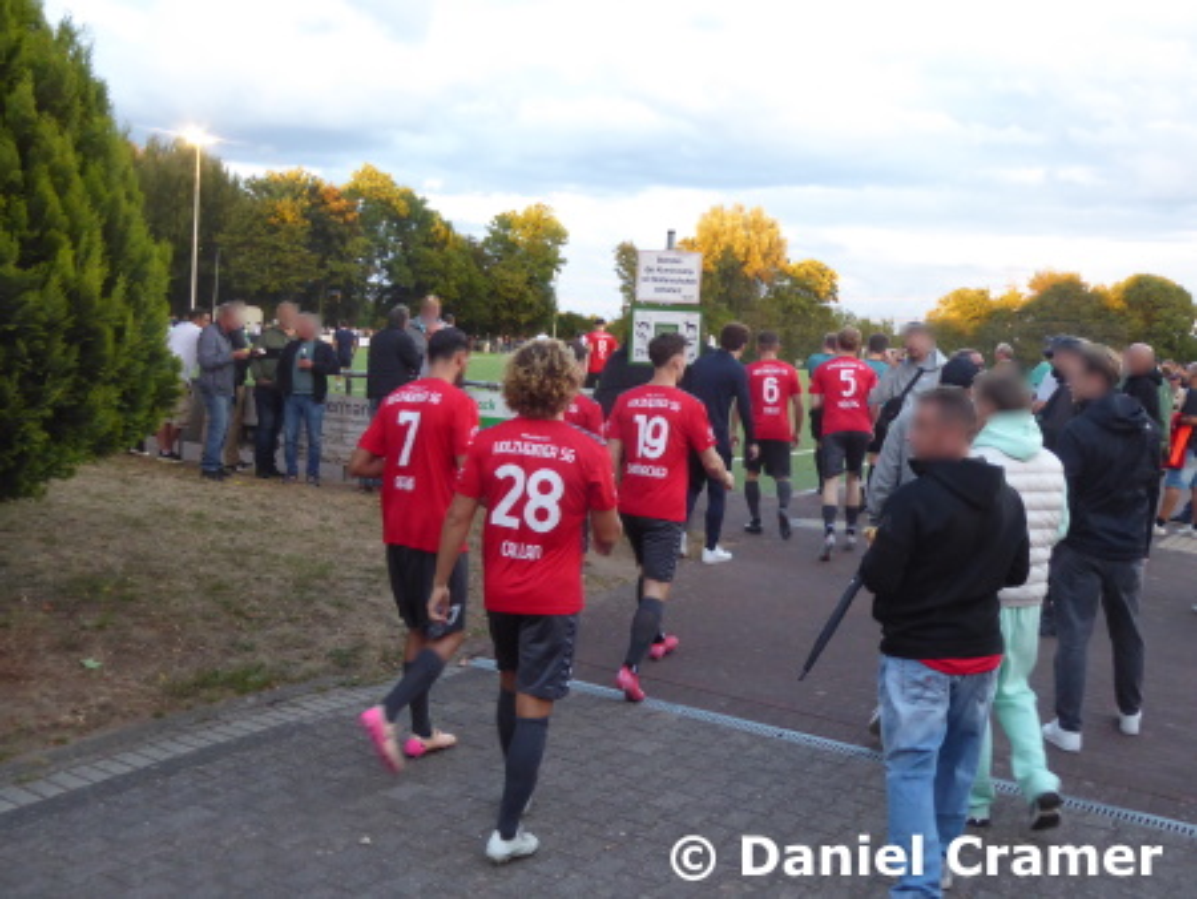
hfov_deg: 52.6
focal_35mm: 35
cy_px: 450
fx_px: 1211
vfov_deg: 40.7
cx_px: 598
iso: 400
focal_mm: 6.3
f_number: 3.7
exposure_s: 1/60
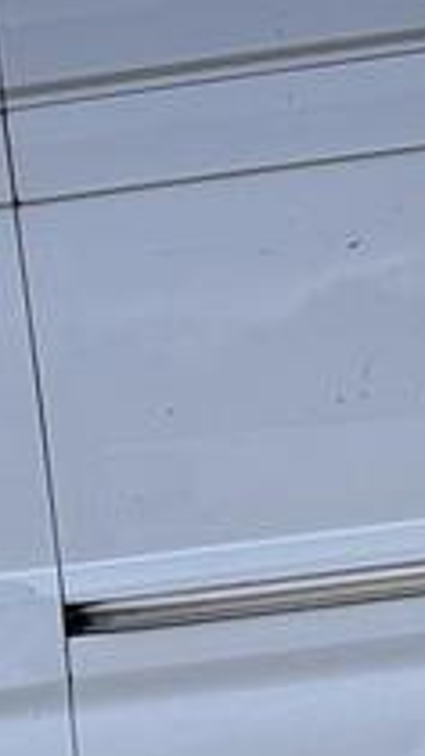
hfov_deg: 17.5
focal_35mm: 65
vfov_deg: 31.9
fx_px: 1303
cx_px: -115
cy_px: 547
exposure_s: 1/340
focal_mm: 2.22
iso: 40
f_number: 2.2
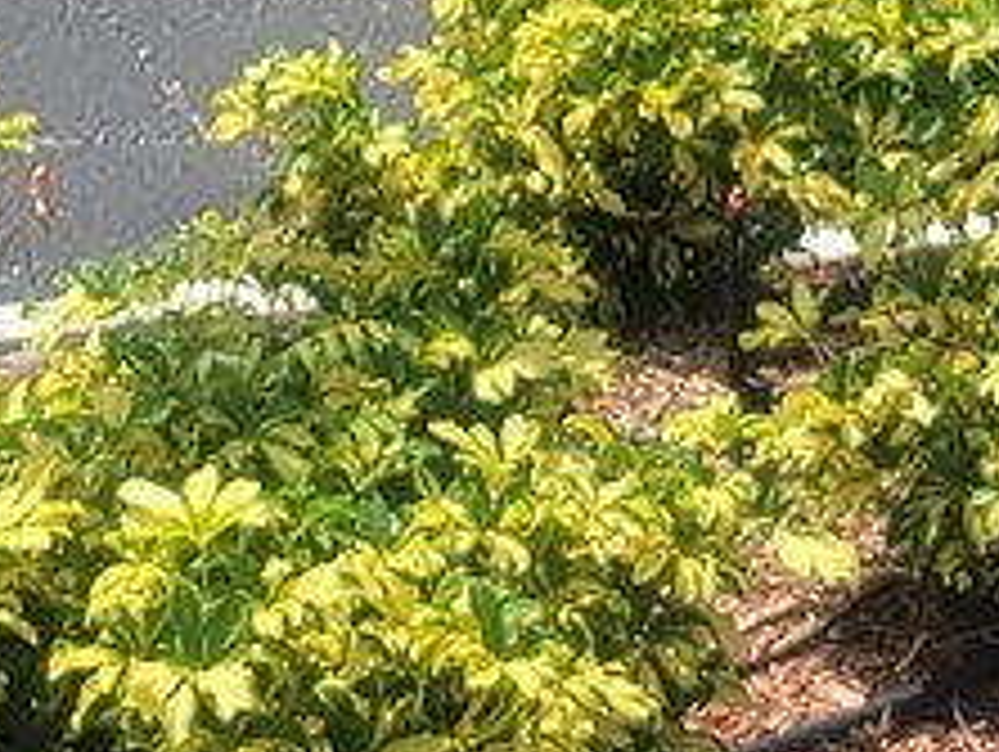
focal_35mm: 187
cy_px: -716
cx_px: 112
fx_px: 5403
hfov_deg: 10.5
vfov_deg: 7.6
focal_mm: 5.4
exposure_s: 1/1868
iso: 40
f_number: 1.8
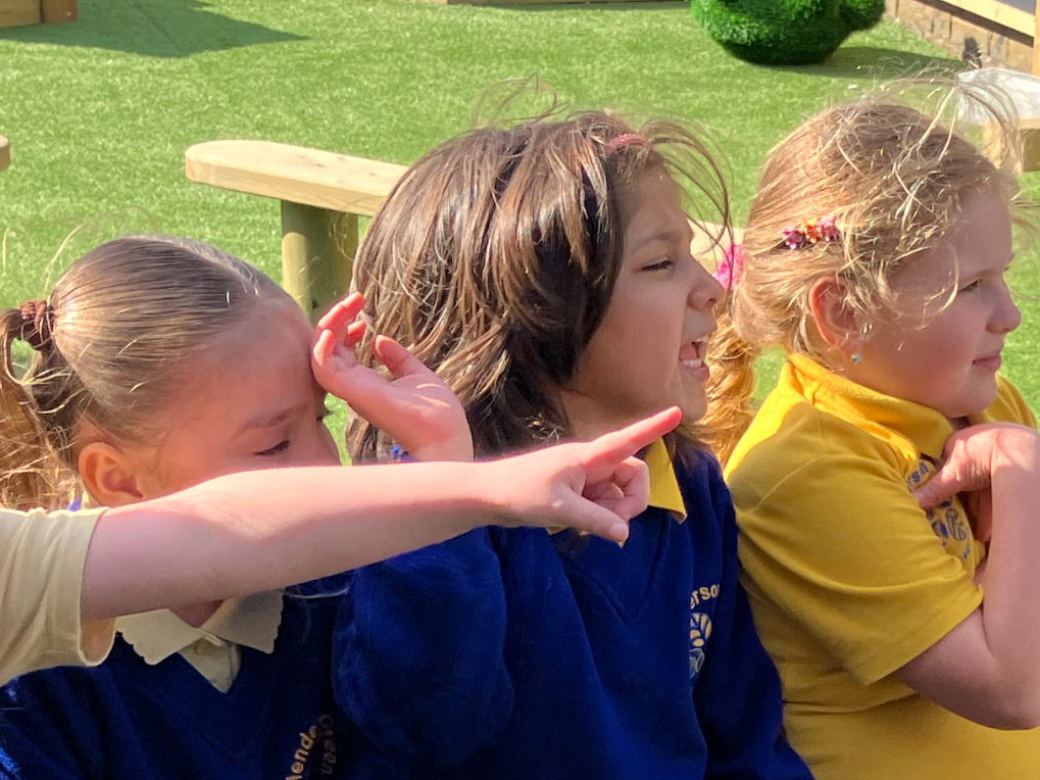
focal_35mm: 93
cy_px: 787
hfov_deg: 20.7
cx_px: 921
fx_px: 2794
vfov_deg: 15.6
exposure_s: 1/631
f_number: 1.8
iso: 32
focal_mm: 3.99
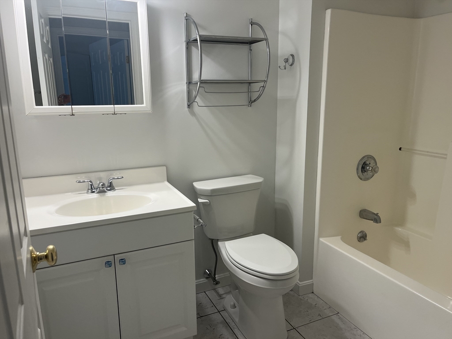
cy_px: 170
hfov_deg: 67.3
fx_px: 339
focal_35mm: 26
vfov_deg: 53.1
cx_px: 226
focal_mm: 5.1
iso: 64
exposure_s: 1/120
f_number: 1.6
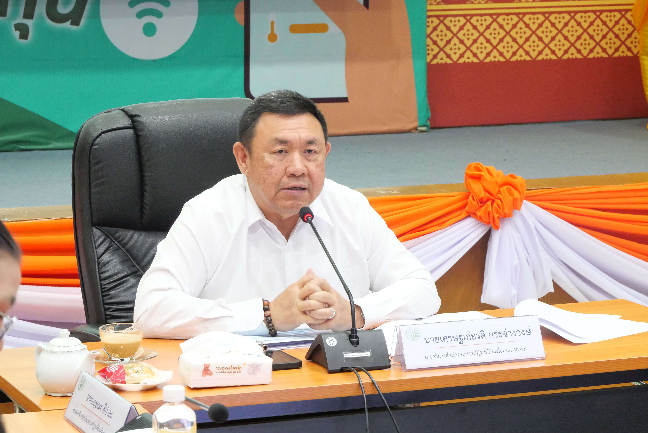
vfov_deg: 11.1
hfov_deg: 16.5
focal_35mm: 124
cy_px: 216
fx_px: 2233
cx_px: 324
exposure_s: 1/30
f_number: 8
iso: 3200
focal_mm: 60
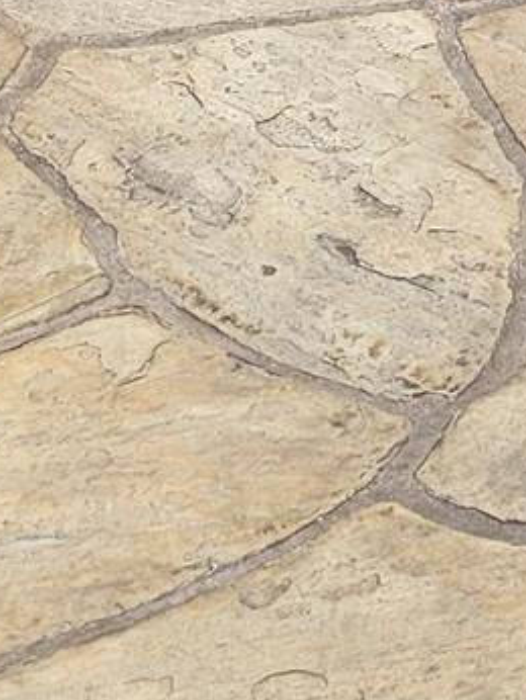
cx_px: 1007
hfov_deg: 9.2
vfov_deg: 10.8
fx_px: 3096
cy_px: -1032
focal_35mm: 153
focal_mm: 6.3
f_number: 1.7
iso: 10
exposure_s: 1/607
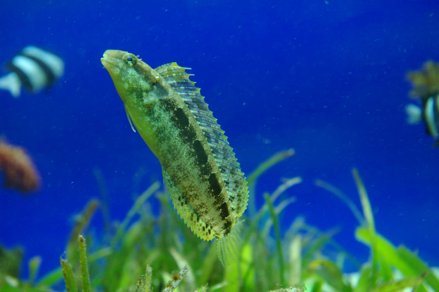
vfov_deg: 27.2
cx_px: 220
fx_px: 603
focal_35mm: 50
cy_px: 146
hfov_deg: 40.0
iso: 400
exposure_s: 1/30
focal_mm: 33
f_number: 5.6
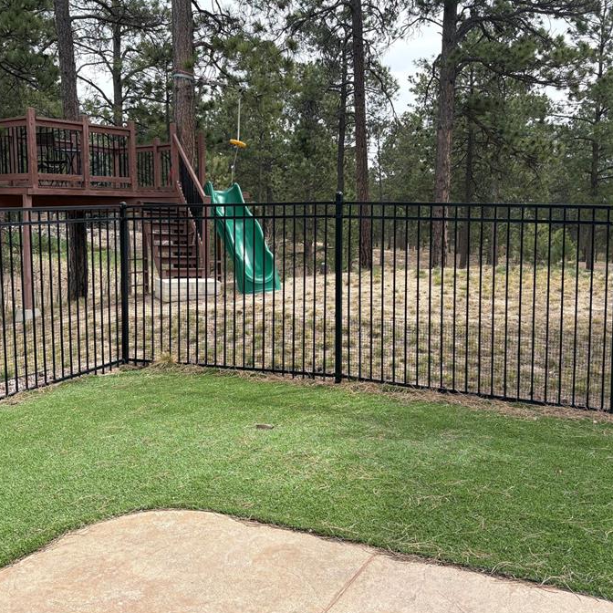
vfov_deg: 47.1
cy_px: 275
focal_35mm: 35
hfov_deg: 47.2
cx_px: 316
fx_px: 701
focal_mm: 5.96
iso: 64
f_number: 1.6
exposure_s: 1/1751
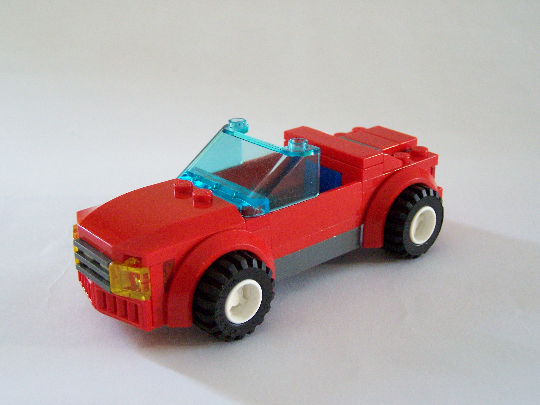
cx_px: 270
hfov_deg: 34.3
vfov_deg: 26.1
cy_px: 202
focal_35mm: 56
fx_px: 874
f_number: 3.1
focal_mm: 9.3
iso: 400
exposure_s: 1/20
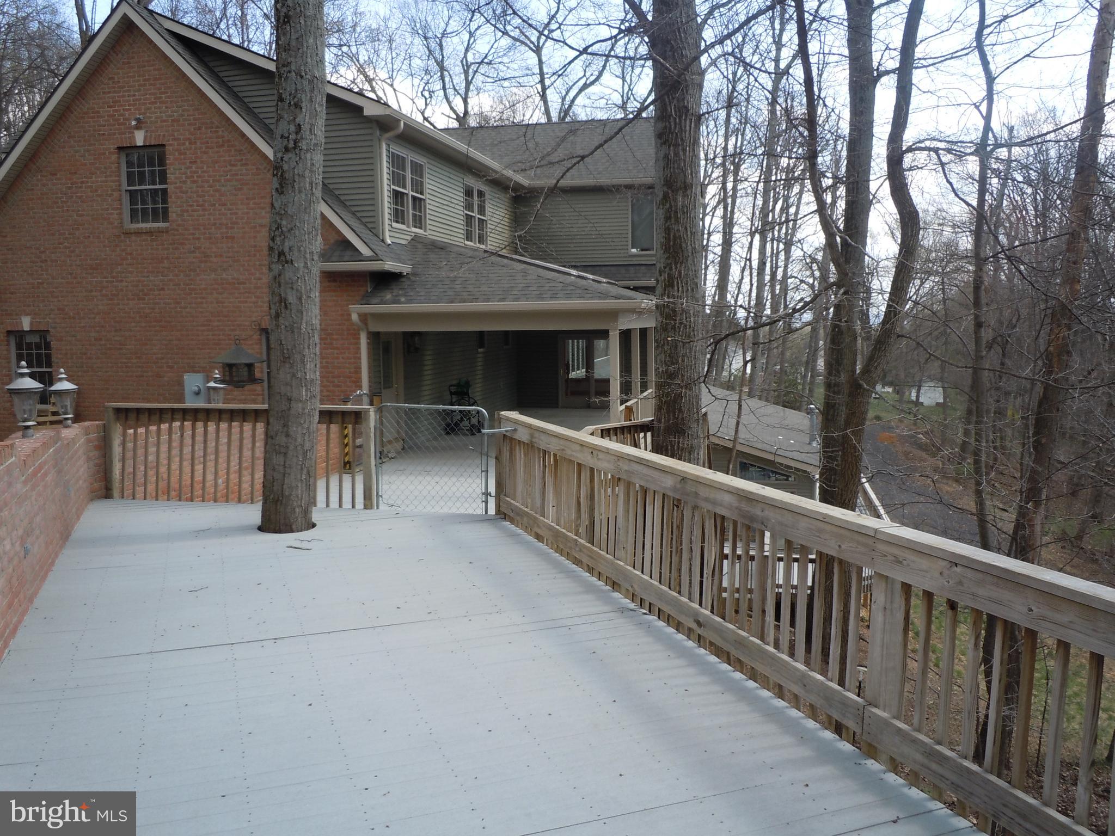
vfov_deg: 49.7
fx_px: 902
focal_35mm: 28
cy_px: 418
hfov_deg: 63.4
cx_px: 558
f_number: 3.7
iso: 100
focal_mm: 5
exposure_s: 1/250
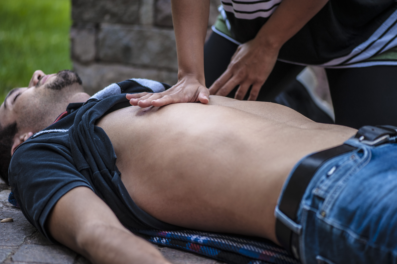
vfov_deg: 13.0
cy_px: 132
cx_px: 198
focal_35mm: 105
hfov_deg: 19.5
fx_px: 1157
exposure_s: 1/500
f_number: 3
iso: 200
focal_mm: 105
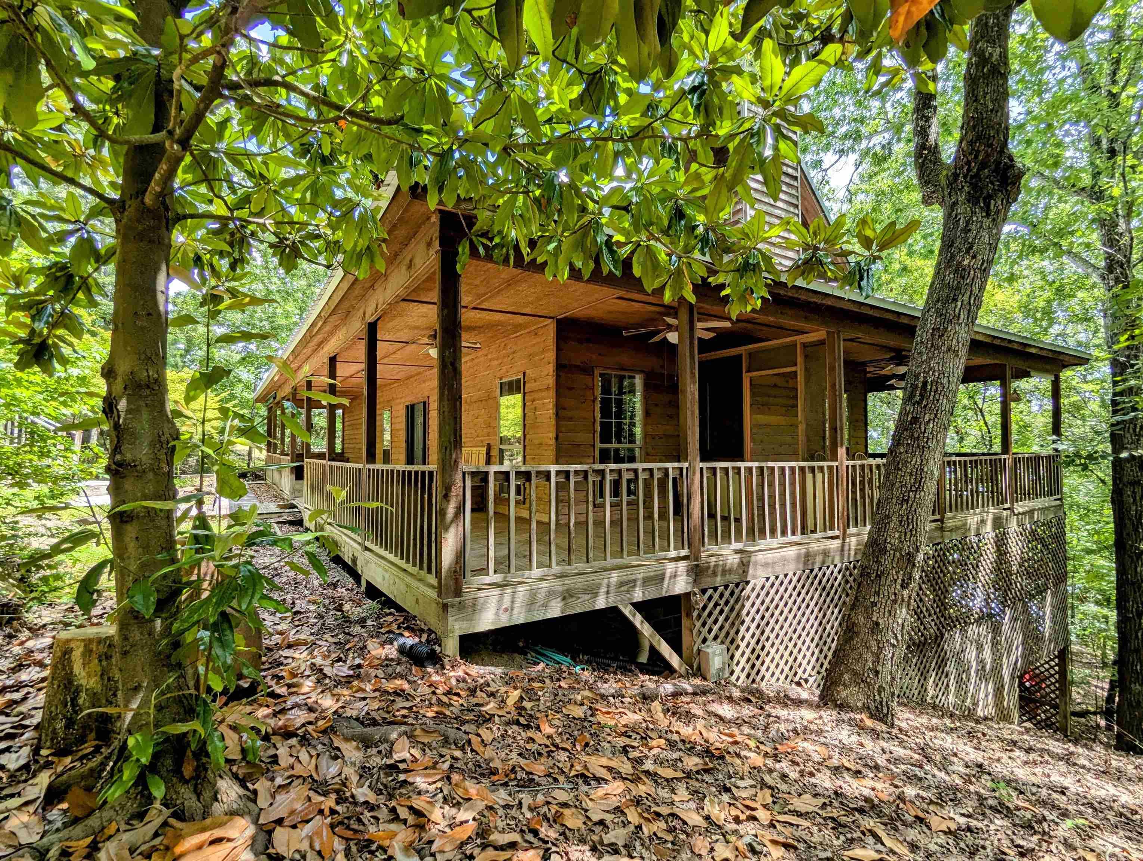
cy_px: 430
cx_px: 572
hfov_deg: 94.4
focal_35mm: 16
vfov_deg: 78.2
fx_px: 529
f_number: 2.2
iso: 42
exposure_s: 1/346
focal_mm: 2.35
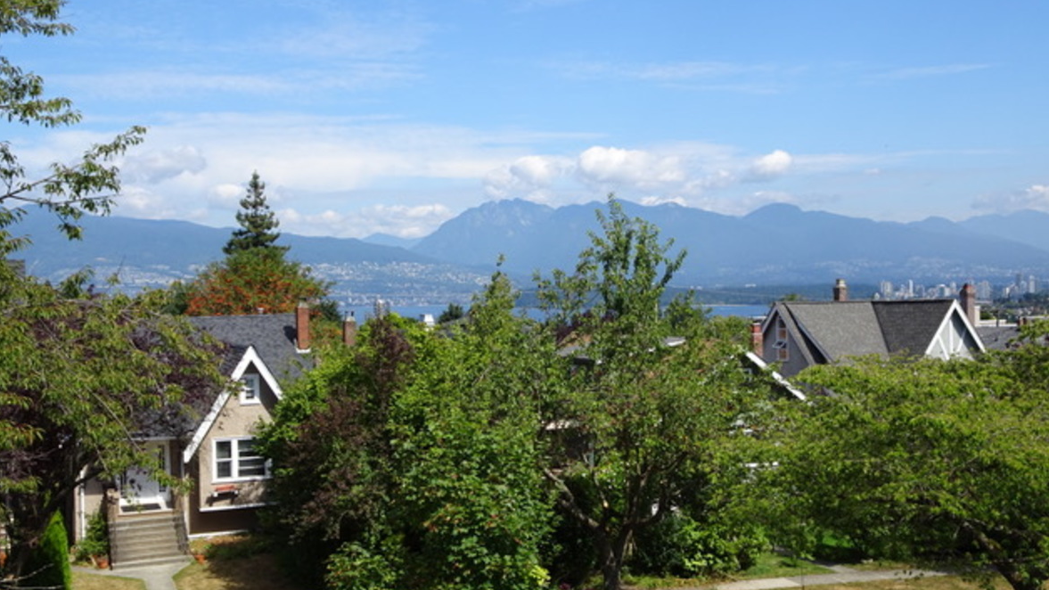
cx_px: 515
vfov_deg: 29.7
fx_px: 1113
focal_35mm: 40
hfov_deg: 50.5
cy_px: 315
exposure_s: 1/500
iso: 80
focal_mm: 6.17
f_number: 4
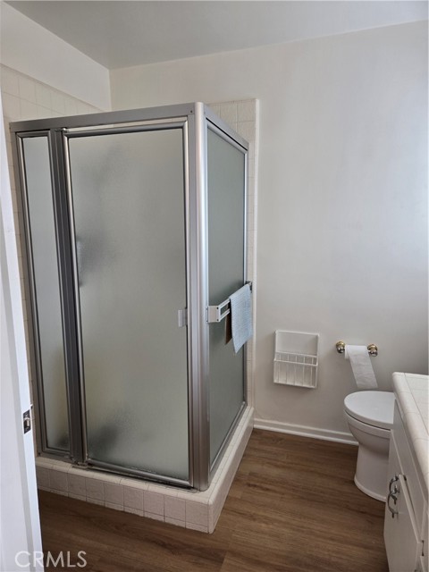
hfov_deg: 58.9
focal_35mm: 23
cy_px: 286
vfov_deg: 73.9
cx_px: 214
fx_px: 380
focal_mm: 5.4
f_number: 1.8
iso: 64
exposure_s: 1/120
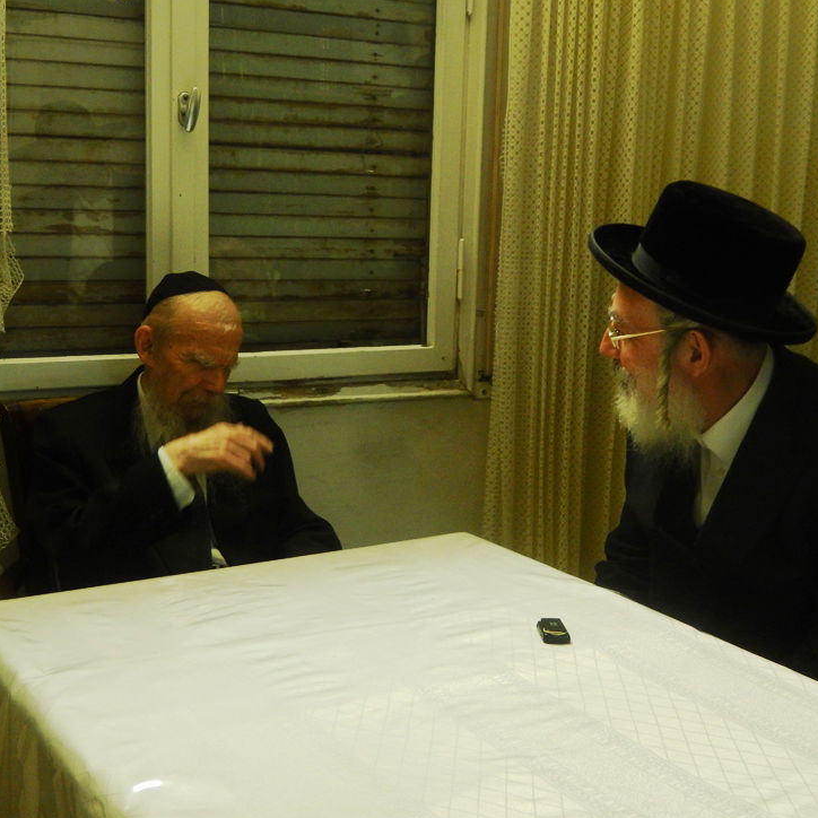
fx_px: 1203
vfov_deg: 37.6
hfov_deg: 37.6
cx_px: 414
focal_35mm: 45
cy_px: 414
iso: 400
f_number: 4
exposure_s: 1/30
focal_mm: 6.5
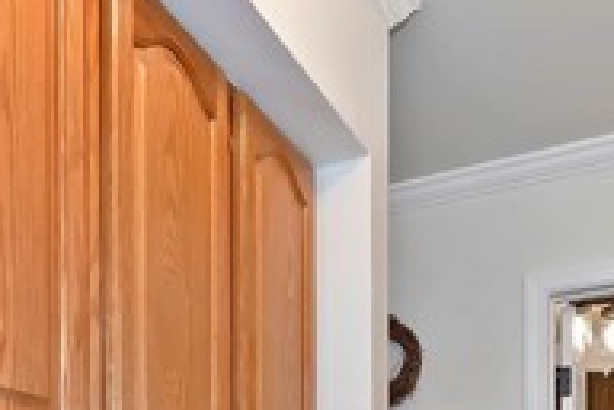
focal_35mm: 50
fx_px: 853
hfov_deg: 39.2
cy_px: 613
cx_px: 211
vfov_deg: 22.3
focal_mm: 10
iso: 400
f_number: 8
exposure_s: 1/30
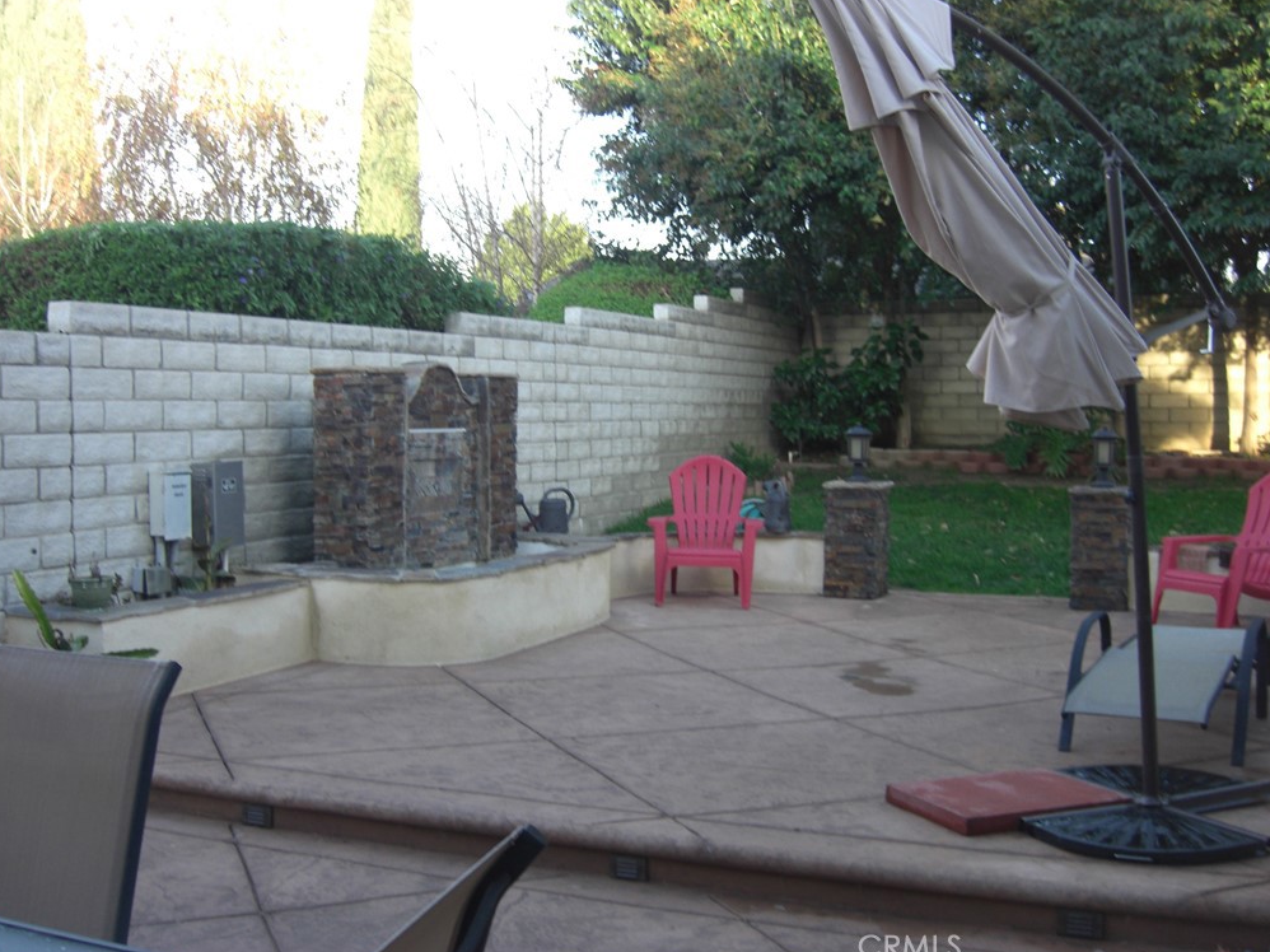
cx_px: 639
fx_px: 1430
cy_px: 476
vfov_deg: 36.8
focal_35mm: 39
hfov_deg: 47.9
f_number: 2.8
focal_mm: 7.9
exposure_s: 1/80
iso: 100
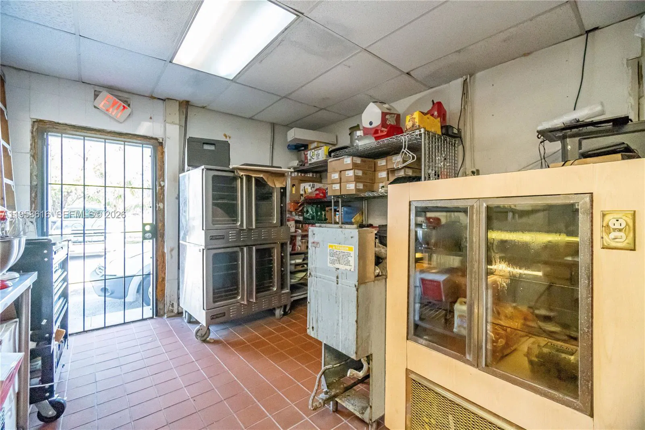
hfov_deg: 100.4
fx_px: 269
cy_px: 215
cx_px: 322
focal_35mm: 15
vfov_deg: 77.3
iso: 6400
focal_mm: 10
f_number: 4
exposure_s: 1/125
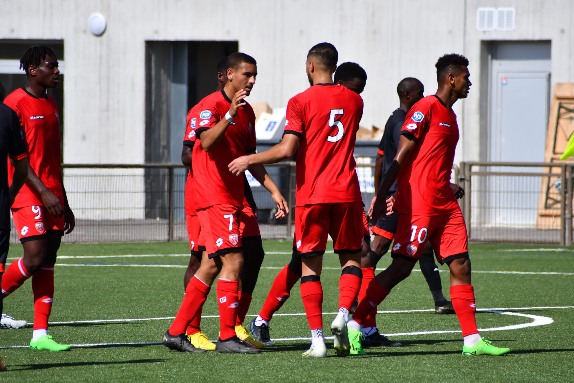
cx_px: 287
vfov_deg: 3.1
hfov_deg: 4.6
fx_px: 7174
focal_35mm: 450
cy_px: 192
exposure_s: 1/2000
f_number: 8
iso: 400
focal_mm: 300
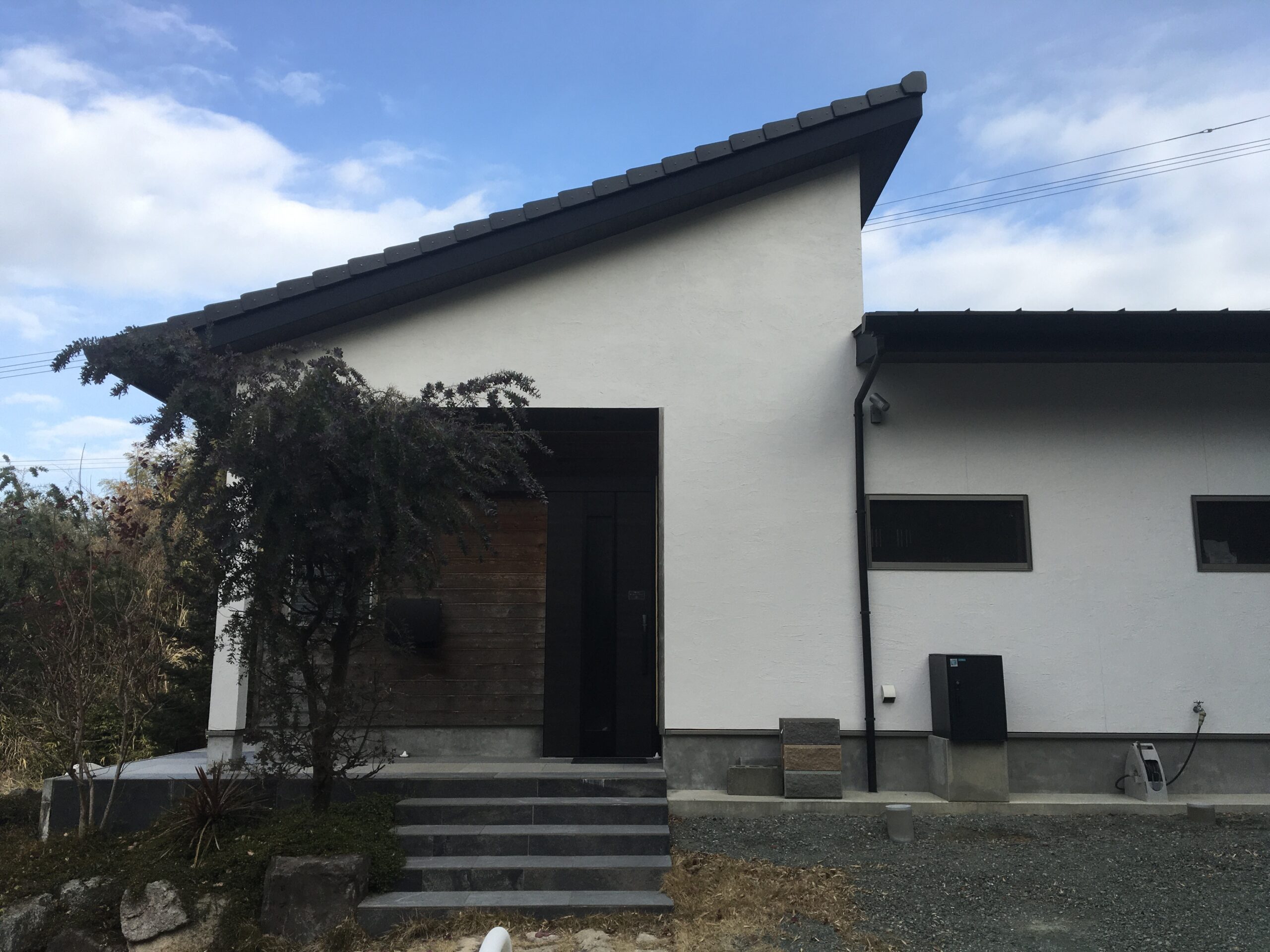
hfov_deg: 61.7
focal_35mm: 29
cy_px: 476
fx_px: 1064
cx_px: 635
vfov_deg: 48.2
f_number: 2.2
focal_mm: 4.15
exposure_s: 1/884
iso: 25
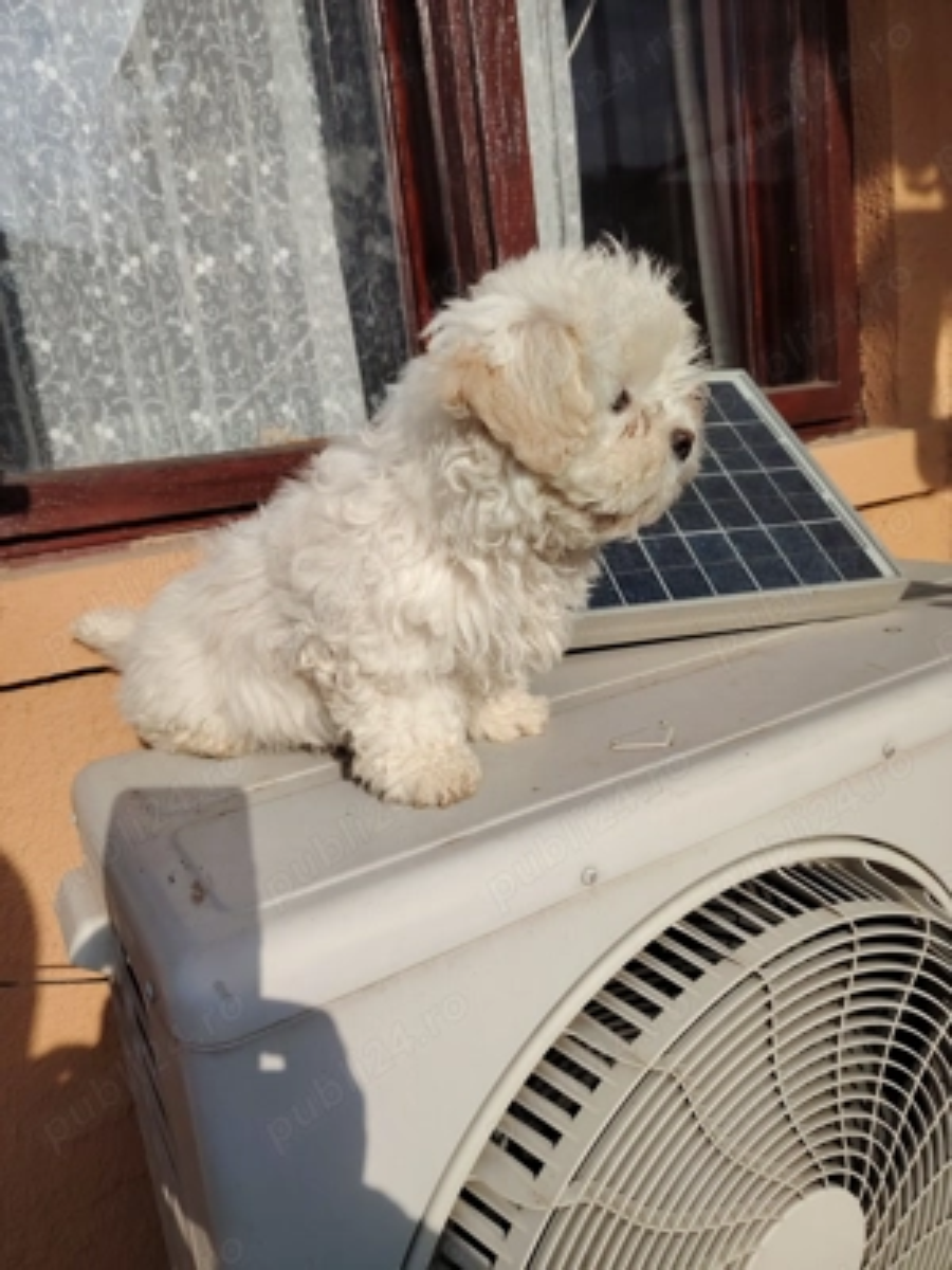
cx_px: 476
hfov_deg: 56.8
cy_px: 635
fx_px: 880
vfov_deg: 71.6
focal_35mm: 24
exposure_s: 1/1346
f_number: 1.75
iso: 119
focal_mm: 5.25
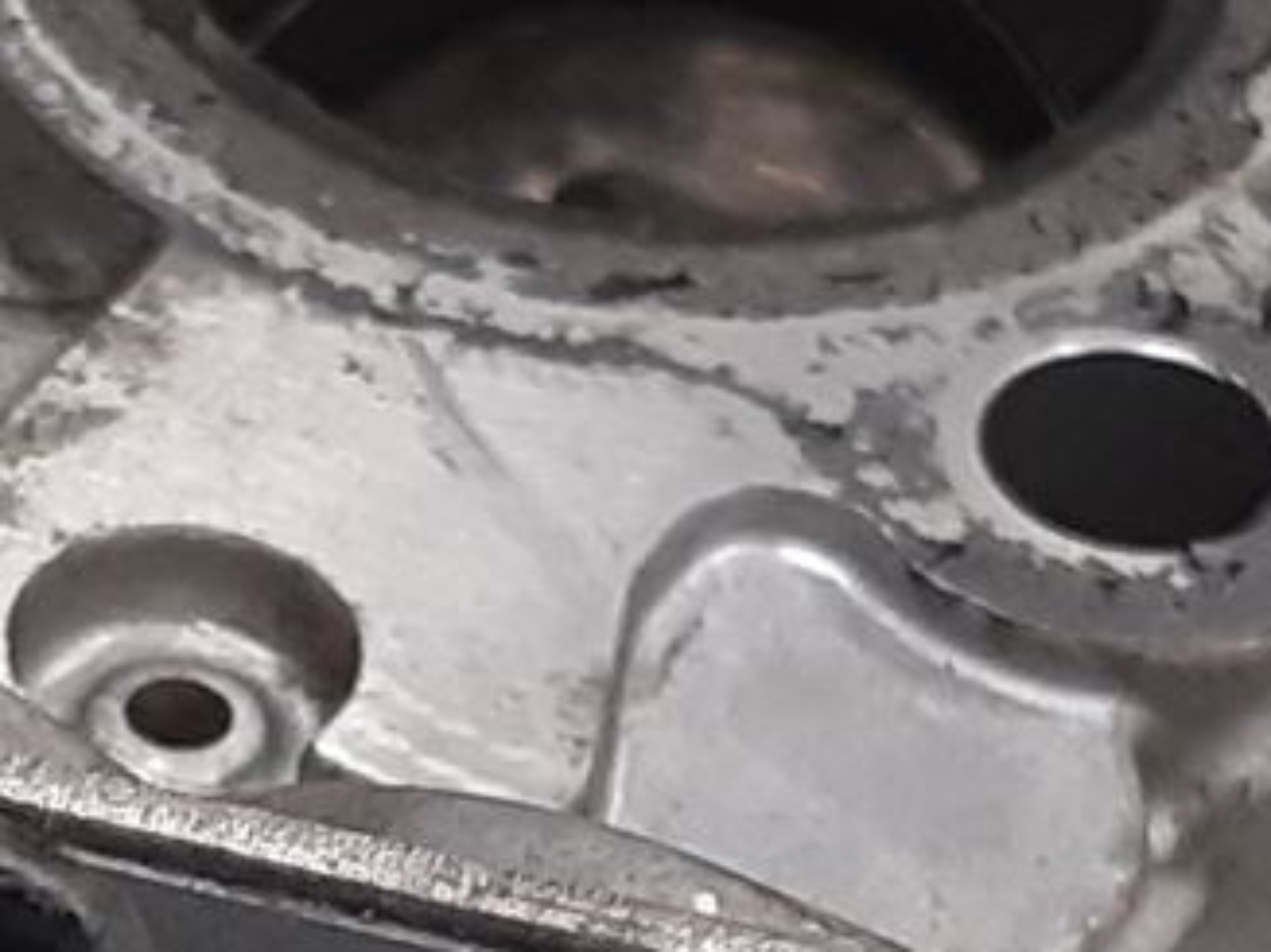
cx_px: 365
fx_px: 5983
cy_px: 1228
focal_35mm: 163
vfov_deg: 9.0
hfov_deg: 12.1
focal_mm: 3.93
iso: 160
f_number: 1.7
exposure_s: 1/50
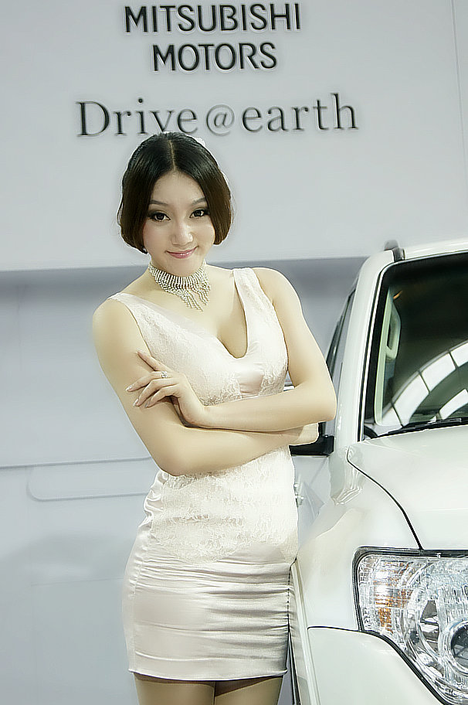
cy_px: 352
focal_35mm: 75
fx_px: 1466
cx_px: 234
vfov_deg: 27.0
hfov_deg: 18.1
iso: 1600
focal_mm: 50
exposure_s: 1/640
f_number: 5.6
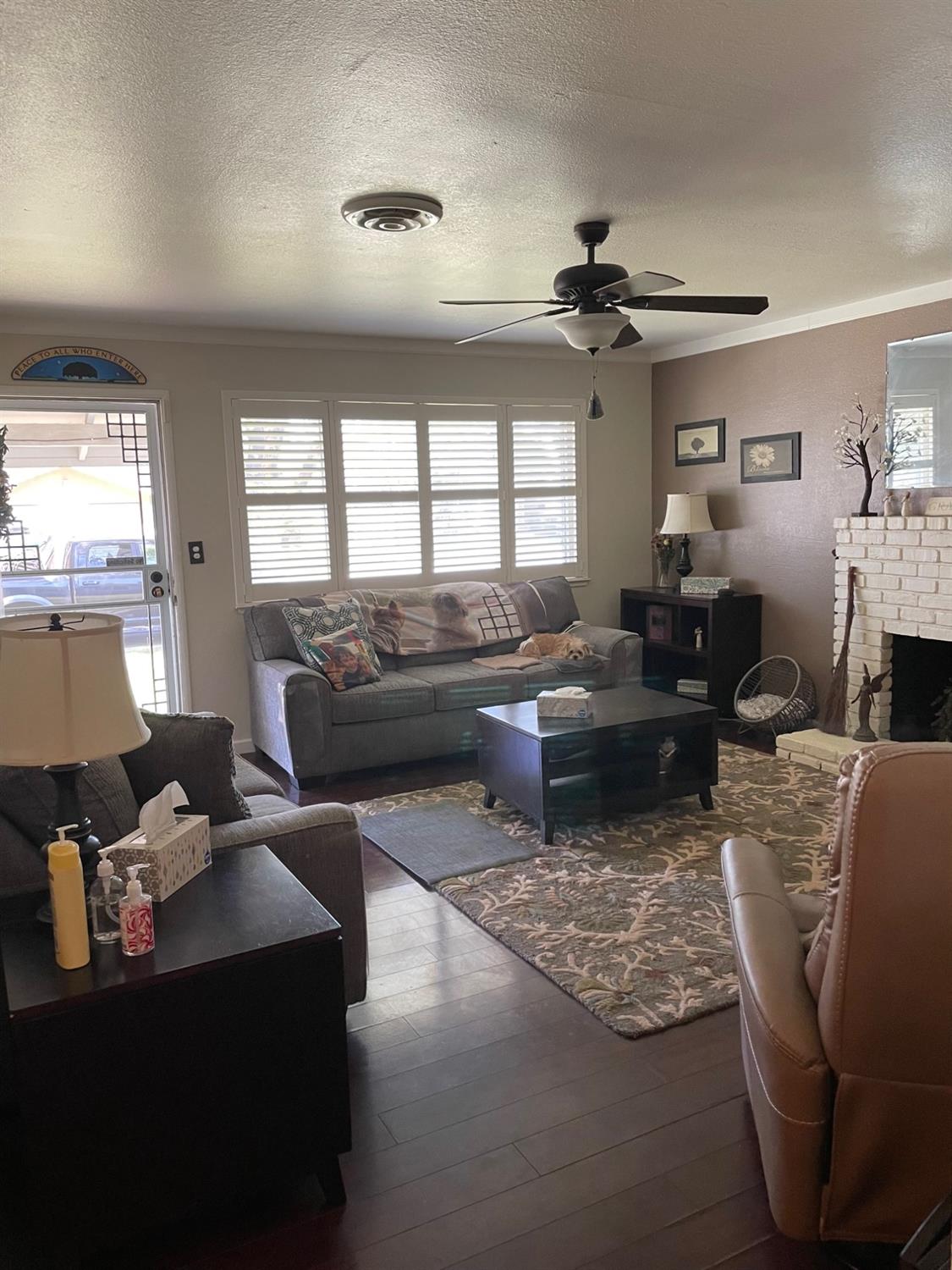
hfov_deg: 53.1
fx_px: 953
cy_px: 635
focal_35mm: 26
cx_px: 476
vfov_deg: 67.3
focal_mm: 4.2
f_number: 1.6
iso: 125
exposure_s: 1/60
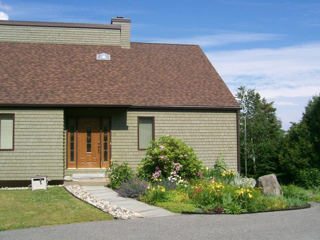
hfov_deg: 51.4
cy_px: 120
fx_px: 333
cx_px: 160
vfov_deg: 39.7
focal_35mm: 36
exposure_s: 1/527
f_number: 4.8
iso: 80
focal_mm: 6
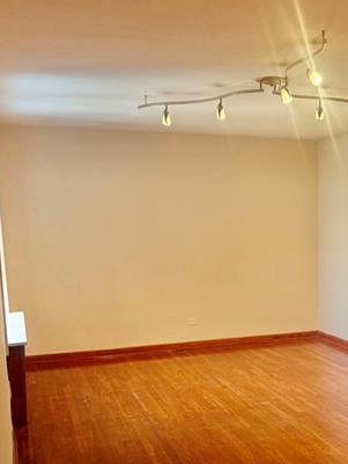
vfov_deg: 40.6
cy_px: 318
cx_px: 305
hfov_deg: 30.3
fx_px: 616
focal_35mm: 46
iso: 100
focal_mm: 6.76
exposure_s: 1/120
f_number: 1.78
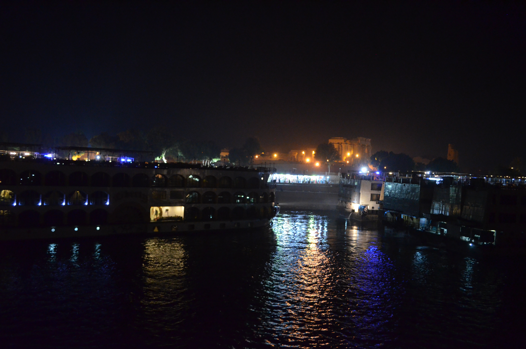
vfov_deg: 39.8
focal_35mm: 33
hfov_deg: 57.3
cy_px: 174
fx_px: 481
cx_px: 263
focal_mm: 22
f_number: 3.8
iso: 3200
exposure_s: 1/25
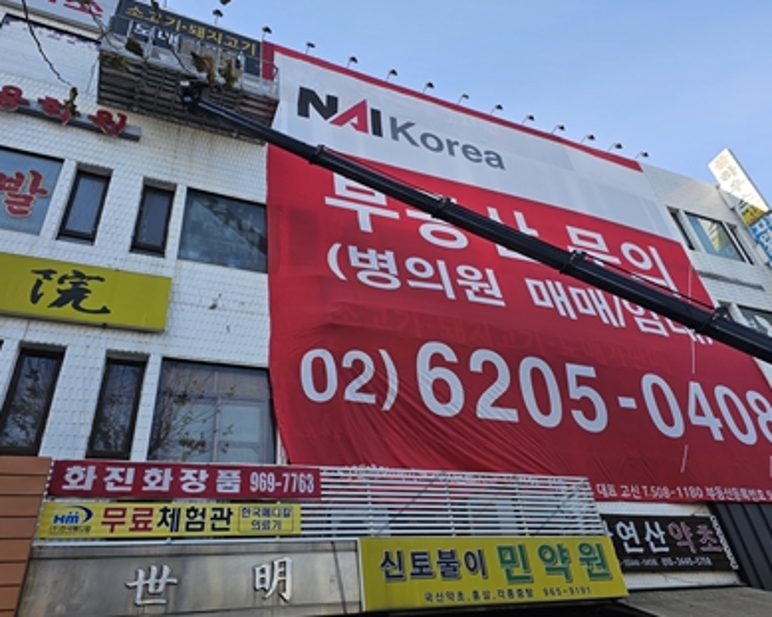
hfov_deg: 66.0
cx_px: 411
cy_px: 296
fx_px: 594
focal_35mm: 26
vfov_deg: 54.9
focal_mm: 6.3
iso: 10
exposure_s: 1/260
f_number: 1.7
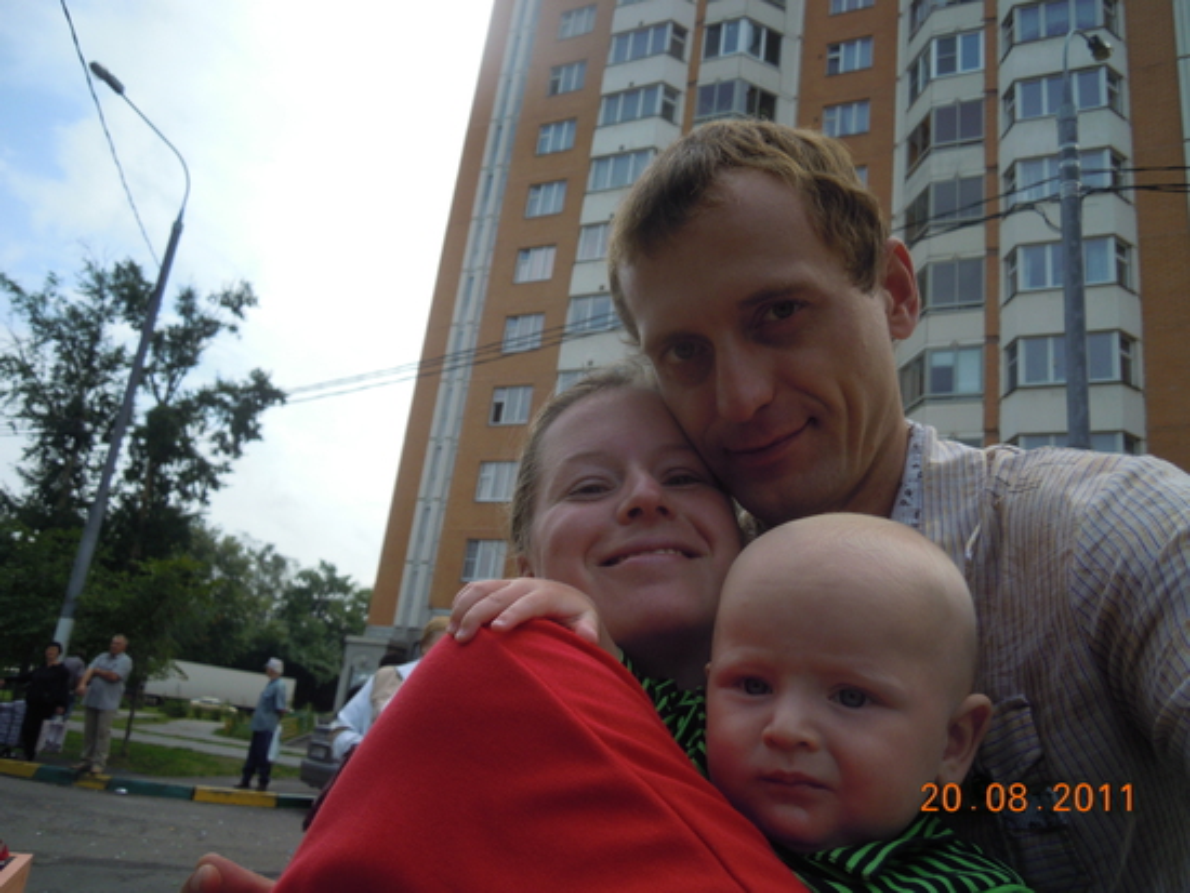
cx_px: 595
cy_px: 446
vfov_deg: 49.8
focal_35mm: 28
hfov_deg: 63.4
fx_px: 963
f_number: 2.7
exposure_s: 1/1250
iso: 100
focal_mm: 5
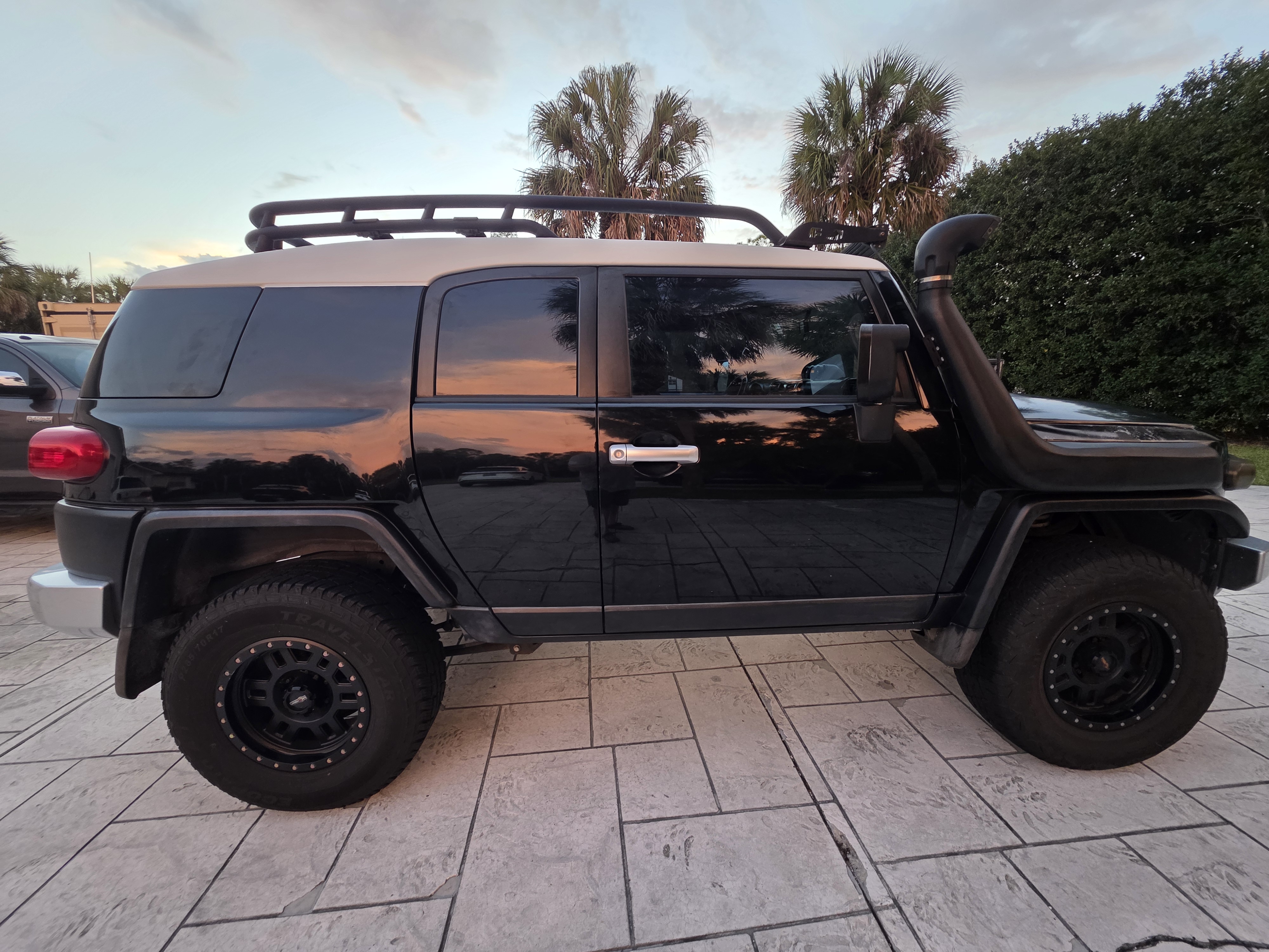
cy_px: 476
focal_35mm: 13
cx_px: 634
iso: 200
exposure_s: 1/60
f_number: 1.9
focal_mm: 2.2
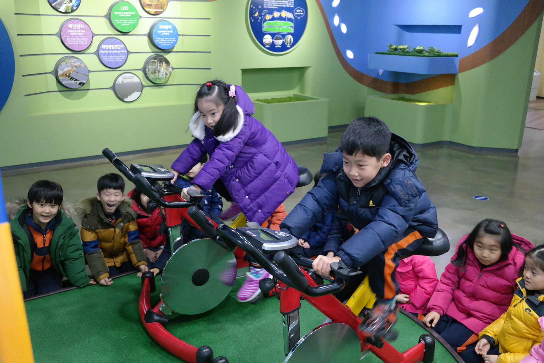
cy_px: 182
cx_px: 272
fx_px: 499
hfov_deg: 57.2
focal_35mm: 33
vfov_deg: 40.0
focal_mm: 22
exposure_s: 1/40
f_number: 3.5
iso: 1600
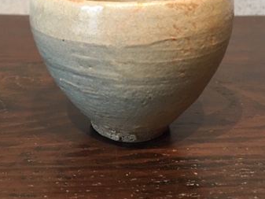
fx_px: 421
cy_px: 15
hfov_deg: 34.9
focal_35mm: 55
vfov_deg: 25.6
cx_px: 122
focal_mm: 4.15
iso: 200
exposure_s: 1/24
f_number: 2.2
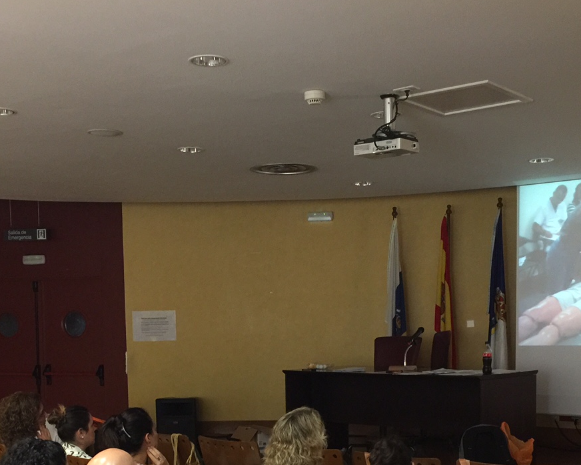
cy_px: 394
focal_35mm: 53
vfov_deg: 27.8
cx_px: 292
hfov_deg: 35.4
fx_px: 911
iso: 125
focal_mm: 4.15
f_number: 2.2
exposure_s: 1/8
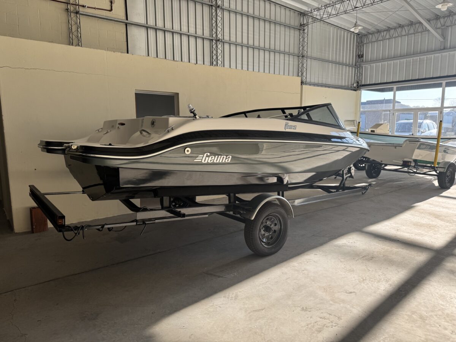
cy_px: 171
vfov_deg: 56.8
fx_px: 316
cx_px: 228
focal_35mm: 24
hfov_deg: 71.6
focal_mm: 6.76
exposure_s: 1/445
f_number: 1.78
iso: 80
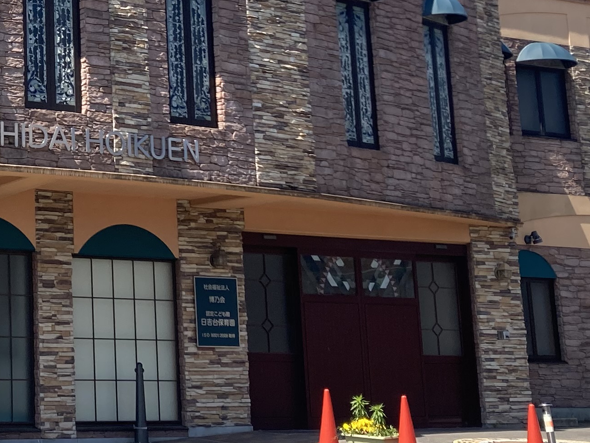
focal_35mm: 87
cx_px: -98
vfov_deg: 16.6
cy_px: 1
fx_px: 1483
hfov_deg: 21.1
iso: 20
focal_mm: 3.99
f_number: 1.8
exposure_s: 1/1230
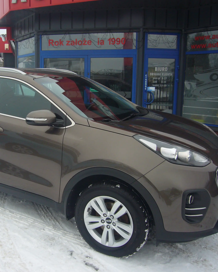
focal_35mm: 37
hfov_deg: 39.6
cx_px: 69
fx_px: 298
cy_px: 136
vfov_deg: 49.1
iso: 80
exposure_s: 1/250
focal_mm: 4.6
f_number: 2.8
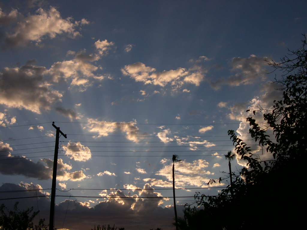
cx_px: 154
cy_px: 115
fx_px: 337
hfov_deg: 49.0
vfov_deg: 37.7
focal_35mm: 38
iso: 100
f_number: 7.6
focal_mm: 8
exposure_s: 1/318
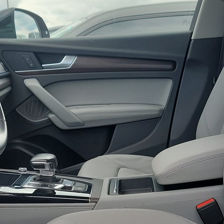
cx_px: 119
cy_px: 185
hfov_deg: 26.1
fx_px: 483
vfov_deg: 25.6
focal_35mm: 66
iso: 50
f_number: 1.8
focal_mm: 6.7
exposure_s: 1/142
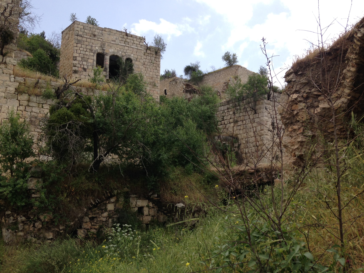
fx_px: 347
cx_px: 182
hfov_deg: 55.4
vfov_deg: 42.9
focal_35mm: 33
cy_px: 136
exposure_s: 1/1323
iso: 50
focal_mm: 4.12
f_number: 2.4
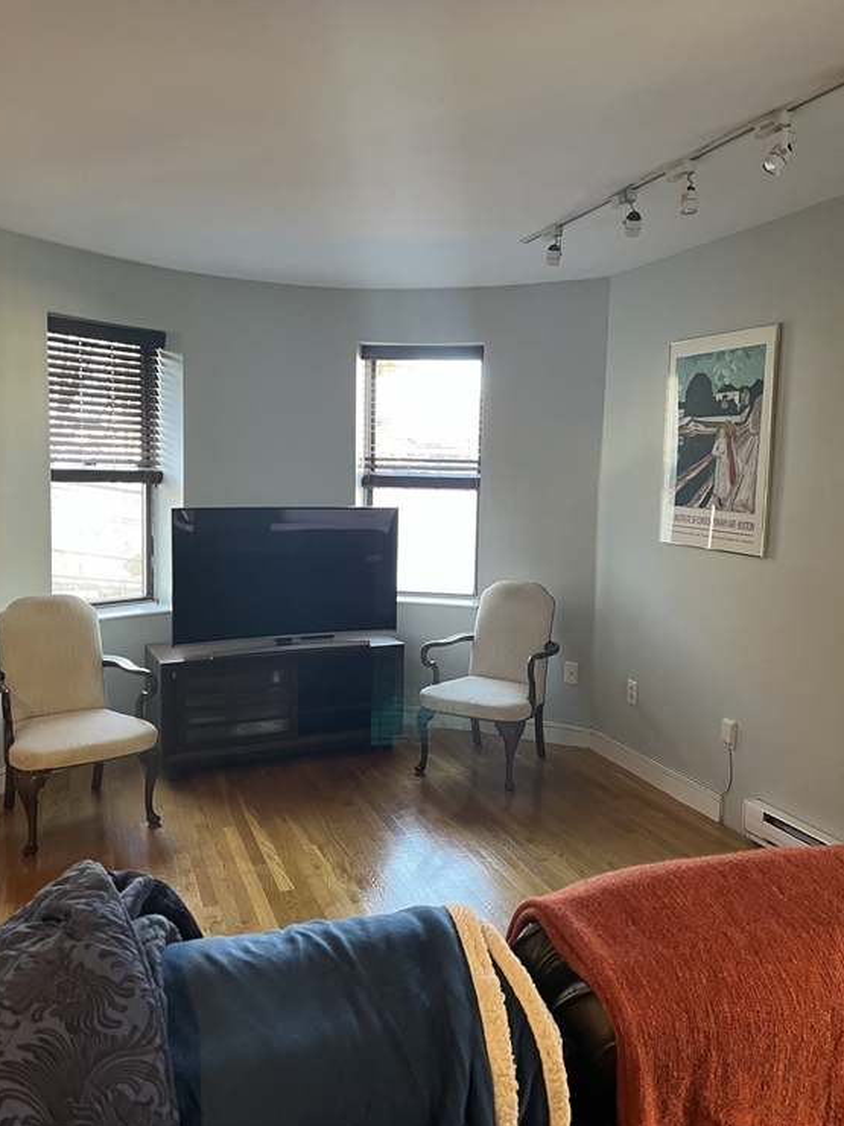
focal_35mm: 27
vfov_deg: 65.3
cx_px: 420
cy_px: 548
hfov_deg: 51.4
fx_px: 878
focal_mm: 5.1
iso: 200
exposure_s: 1/60
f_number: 1.6
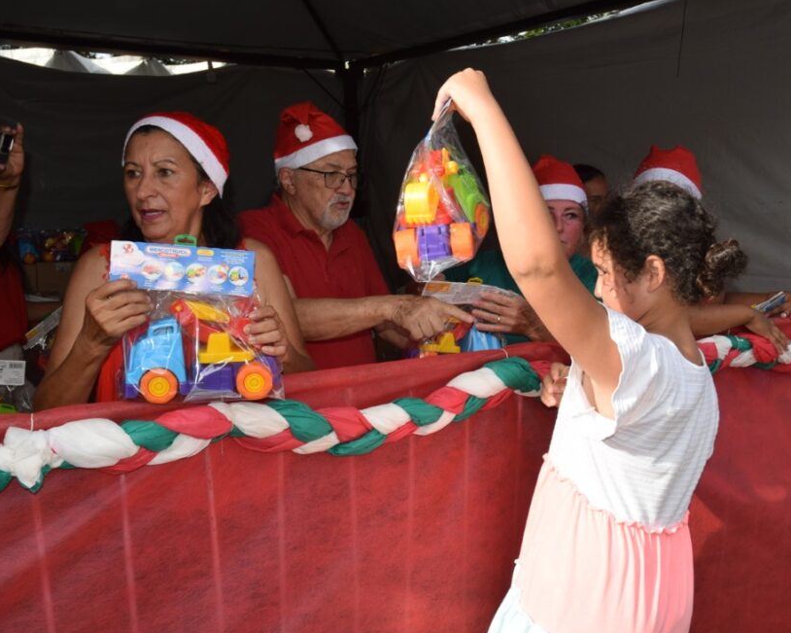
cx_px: 464
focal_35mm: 39
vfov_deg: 38.2
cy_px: 314
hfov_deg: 46.7
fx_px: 913
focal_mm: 22
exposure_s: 1/200
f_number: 7.1
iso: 100
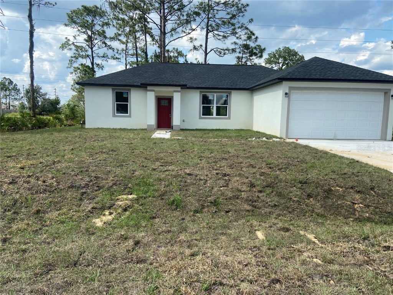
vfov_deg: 53.1
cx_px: 196
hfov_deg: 67.3
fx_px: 295
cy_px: 148
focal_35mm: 26
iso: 32
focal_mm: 4.25
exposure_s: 1/1727
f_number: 1.8
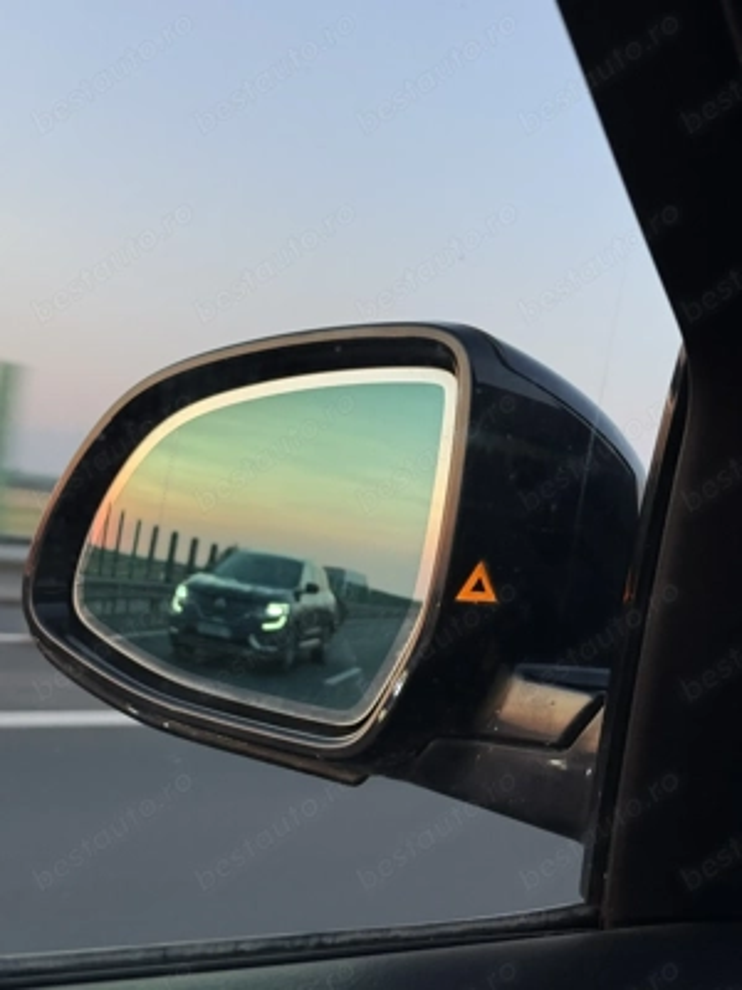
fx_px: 1372
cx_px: 371
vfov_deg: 39.7
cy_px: 495
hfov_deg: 30.3
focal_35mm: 48
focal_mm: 6.76
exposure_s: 1/91
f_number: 1.78
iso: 100
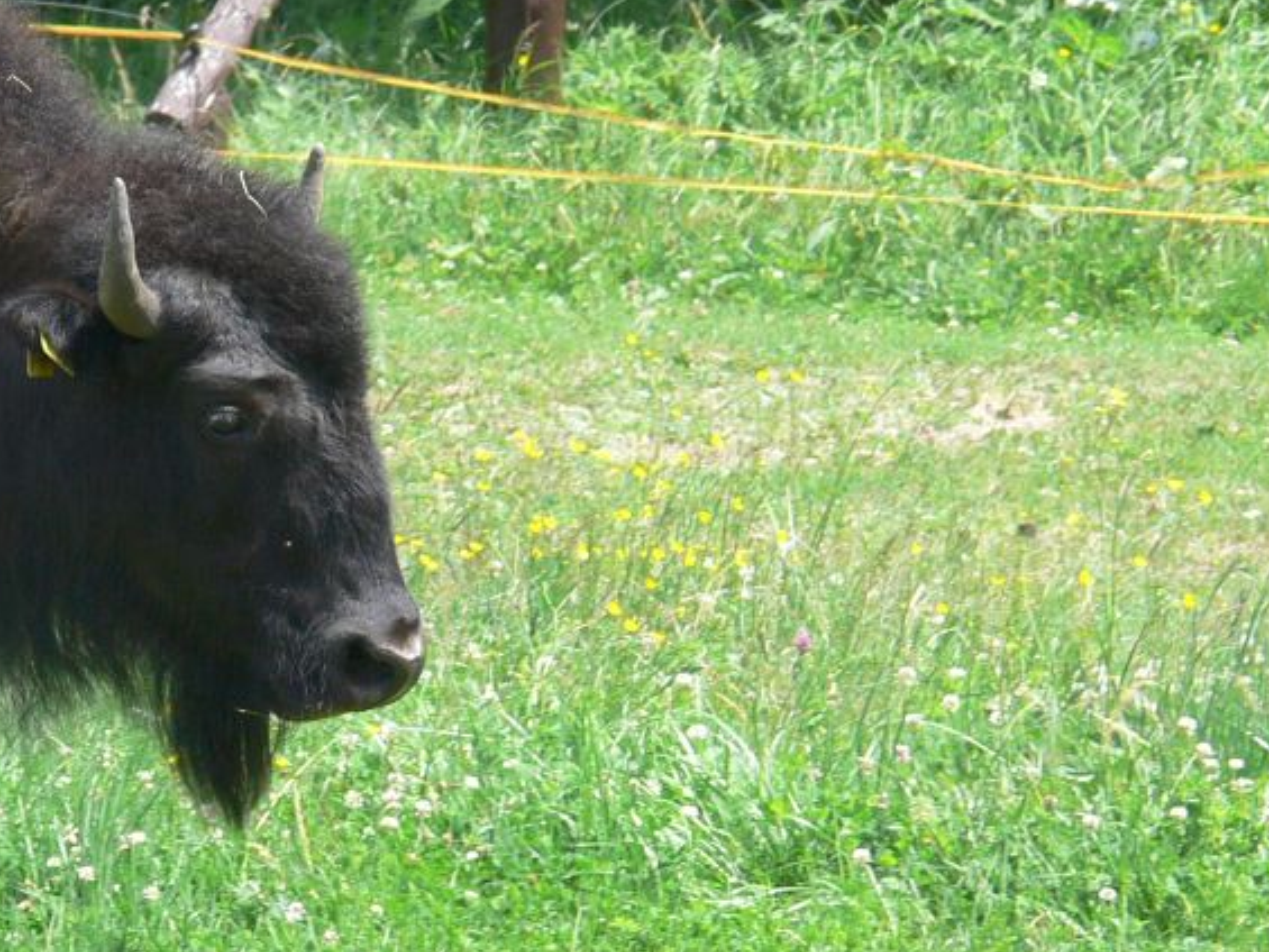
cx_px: 209
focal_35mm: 723
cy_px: 659
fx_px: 26510
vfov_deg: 2.1
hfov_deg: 2.7
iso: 100
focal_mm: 66.1
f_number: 5.6
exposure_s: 1/160
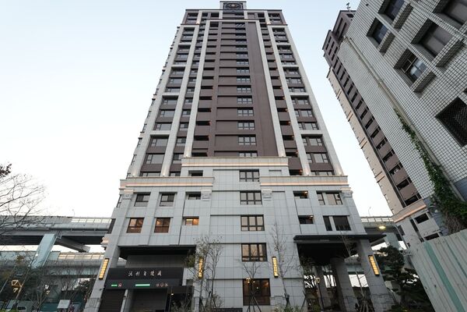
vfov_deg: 73.7
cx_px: 234
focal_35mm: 16
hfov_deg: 96.7
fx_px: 208
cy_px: 156
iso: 2500
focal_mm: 16
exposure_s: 1/125
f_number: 6.3
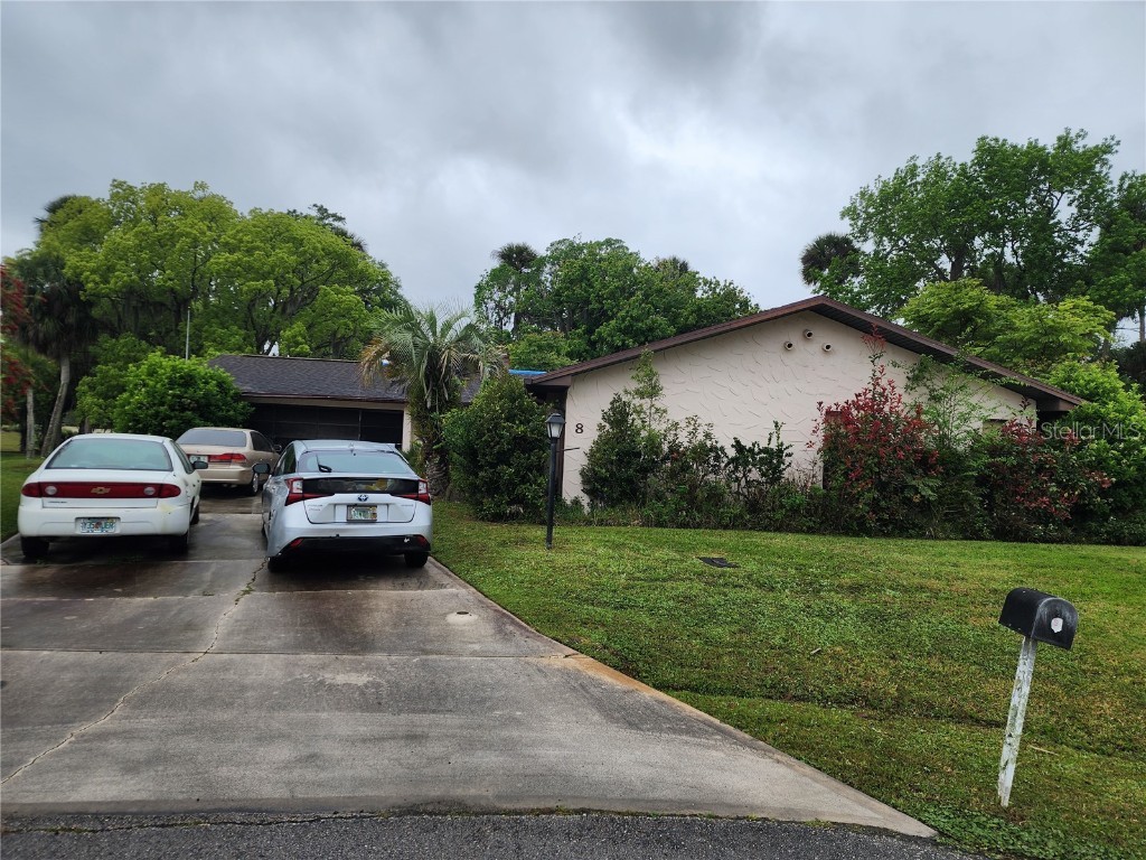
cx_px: 573
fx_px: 761
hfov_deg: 73.9
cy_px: 430
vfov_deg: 58.9
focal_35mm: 23
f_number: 1.8
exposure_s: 1/208
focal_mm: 6.4
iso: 12
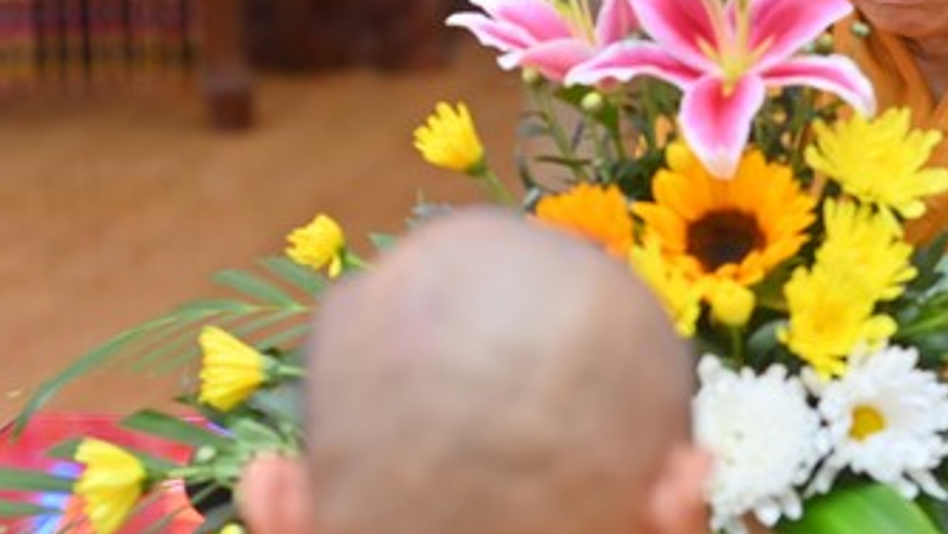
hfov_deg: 12.3
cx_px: 874
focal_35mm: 173
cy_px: 152
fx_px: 4349
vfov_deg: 7.0
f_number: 4
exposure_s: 1/125
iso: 800
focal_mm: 85
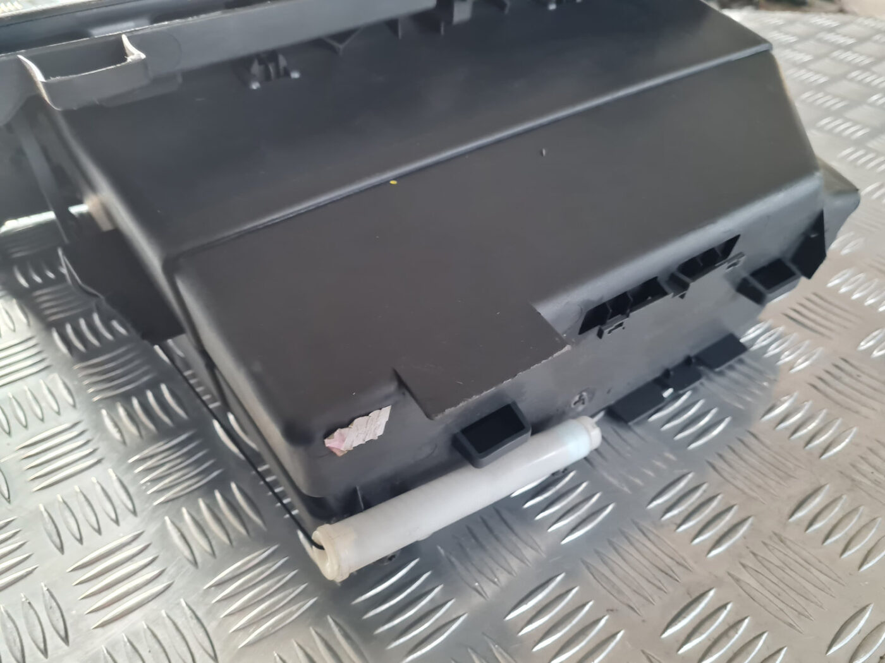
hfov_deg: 67.3
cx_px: 442
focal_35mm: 26
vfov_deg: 53.1
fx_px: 665
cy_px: 332
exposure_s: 1/50
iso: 500
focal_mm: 5.4
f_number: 1.8
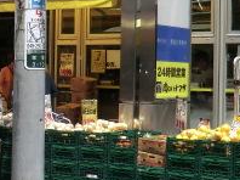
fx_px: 762
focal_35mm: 110
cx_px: -23
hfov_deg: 17.3
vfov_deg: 13.4
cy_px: 69
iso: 80
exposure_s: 1/500
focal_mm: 6.1
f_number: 3.6
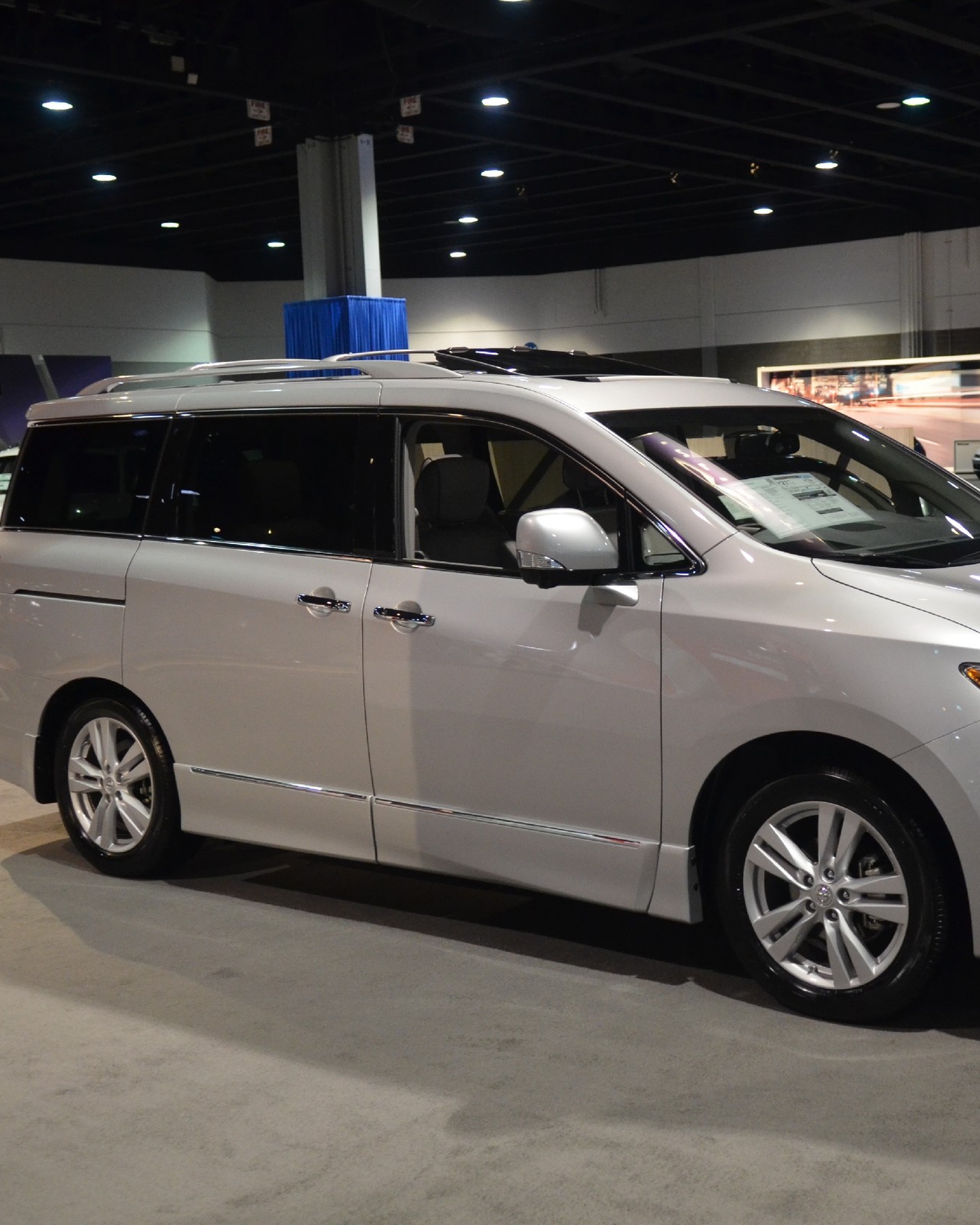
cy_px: 610
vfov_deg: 39.5
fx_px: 1704
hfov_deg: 31.8
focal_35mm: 47
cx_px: 673
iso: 1600
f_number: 2.8
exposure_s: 1/60
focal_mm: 22
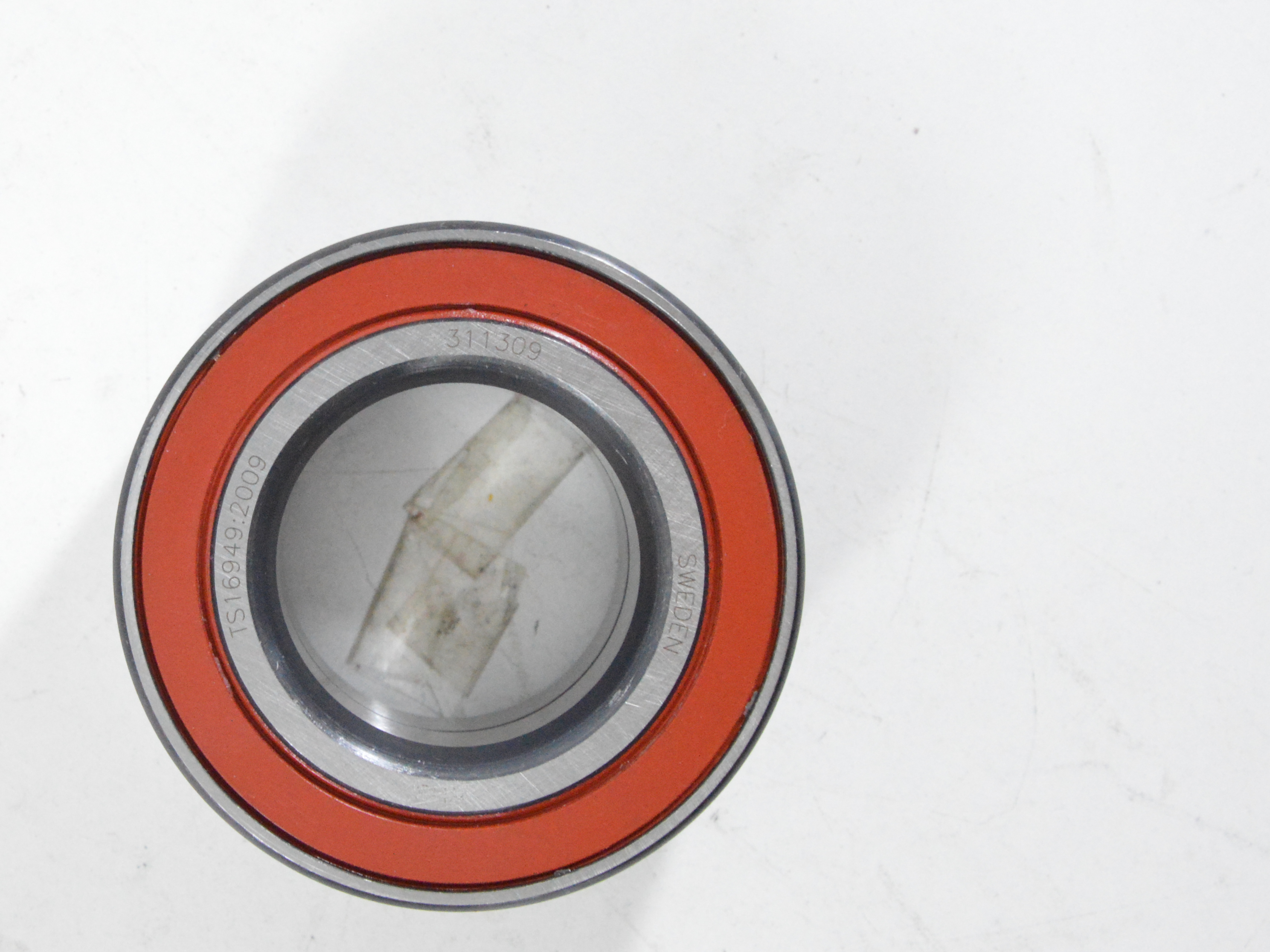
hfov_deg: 19.7
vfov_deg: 14.9
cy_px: 413
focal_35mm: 99
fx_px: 3632
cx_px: 346
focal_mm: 34
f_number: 7.1
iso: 3200
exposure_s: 1/100
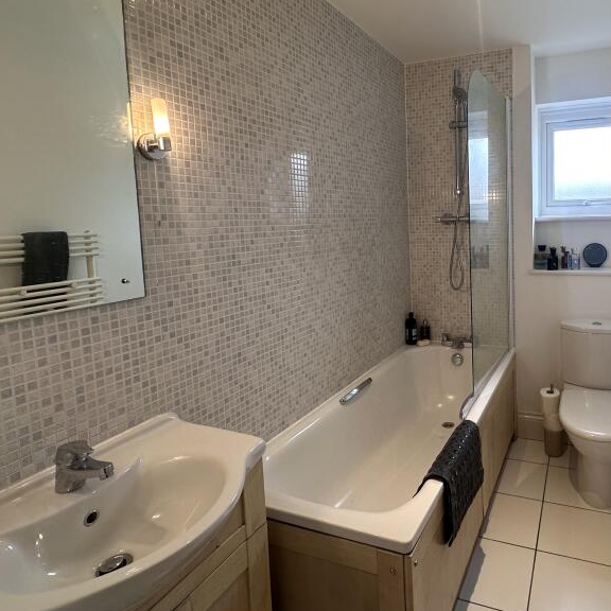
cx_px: 432
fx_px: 439
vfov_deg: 69.1
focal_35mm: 22
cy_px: 251
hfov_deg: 66.7
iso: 100
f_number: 2.2
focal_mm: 2.22
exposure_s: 1/100
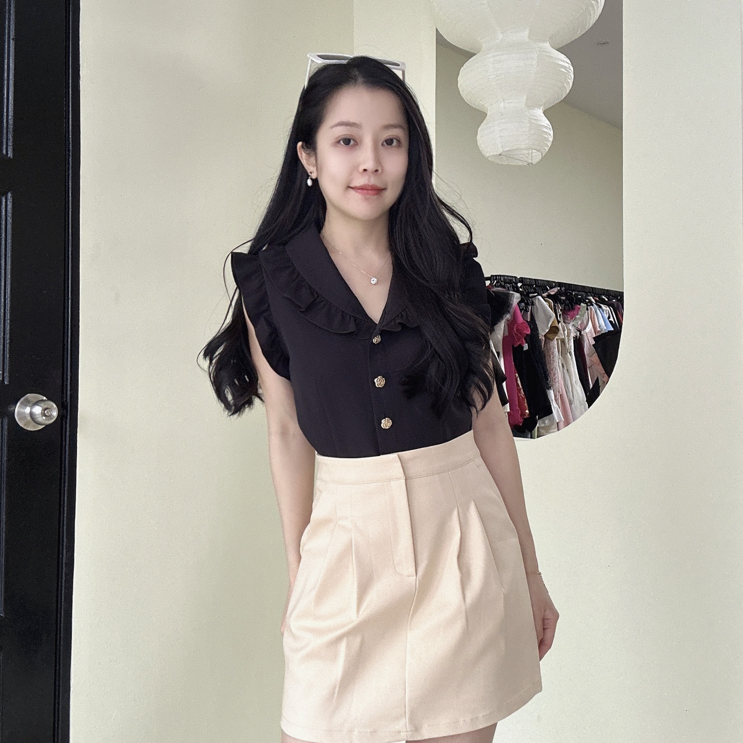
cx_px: 370
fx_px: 680
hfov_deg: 57.3
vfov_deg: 56.6
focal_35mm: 28
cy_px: 466
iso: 200
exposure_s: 1/60
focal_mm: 2.69
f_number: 1.9
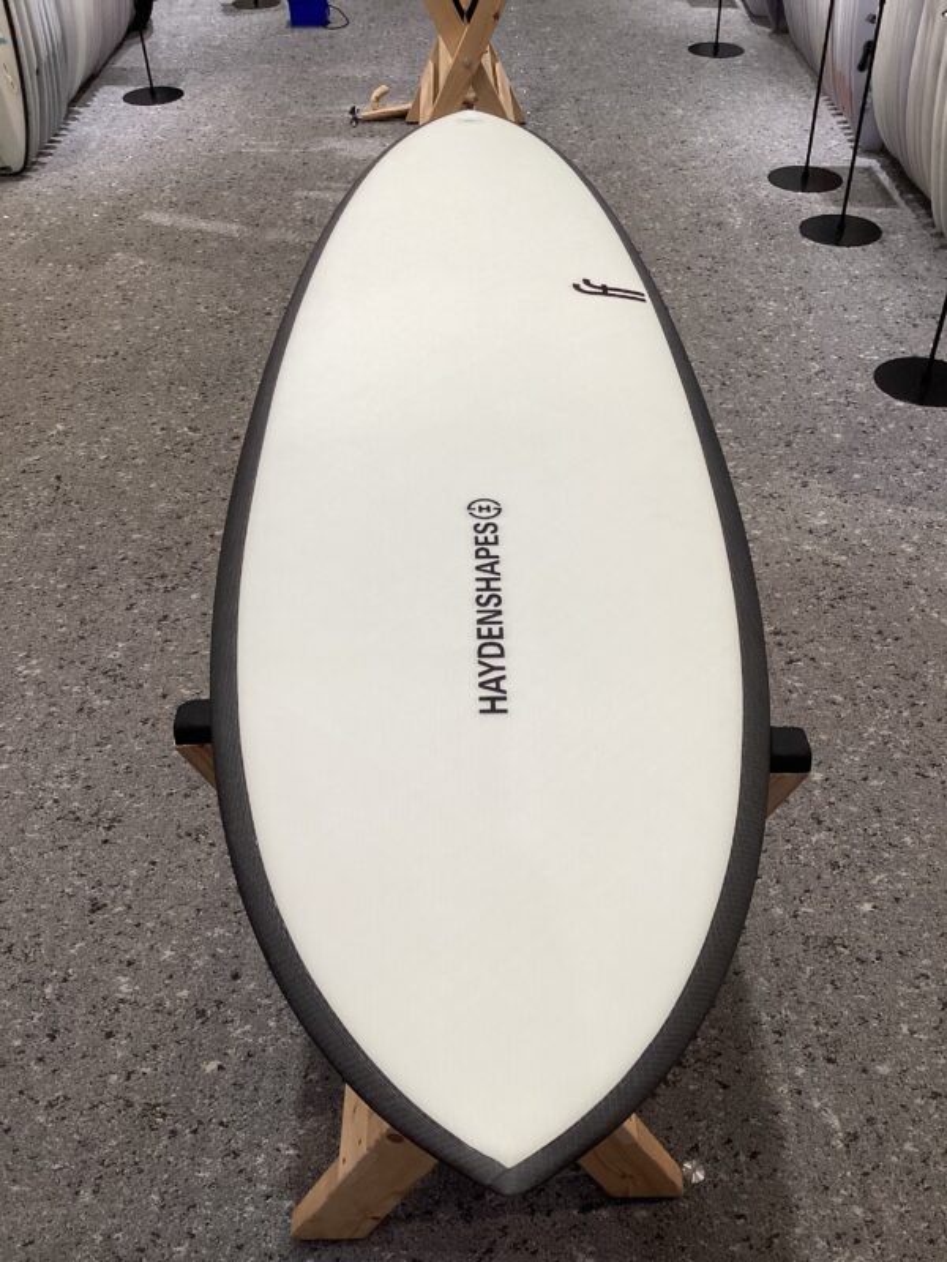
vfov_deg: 58.4
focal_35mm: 31
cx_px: 474
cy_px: 631
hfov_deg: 45.4
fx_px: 1131
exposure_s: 1/120
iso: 80
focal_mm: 3.3
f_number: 2.4
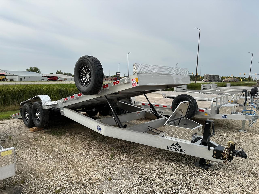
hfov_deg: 71.6
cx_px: 130
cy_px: 97
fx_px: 180
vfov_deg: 56.8
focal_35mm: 24
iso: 80
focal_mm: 6.86
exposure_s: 1/5000
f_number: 1.78
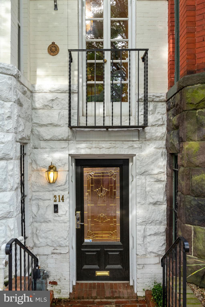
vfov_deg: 54.4
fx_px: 299
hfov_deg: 37.9
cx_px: 102
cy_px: 154
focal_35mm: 35
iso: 800
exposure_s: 1/200
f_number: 8
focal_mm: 35
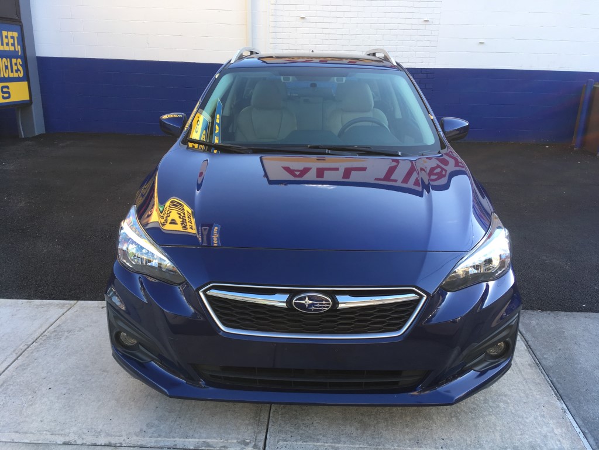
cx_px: 300
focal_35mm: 29
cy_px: 225
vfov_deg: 48.2
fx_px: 502
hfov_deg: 61.7
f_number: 2.2
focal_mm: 4.15
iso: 25
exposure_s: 1/120
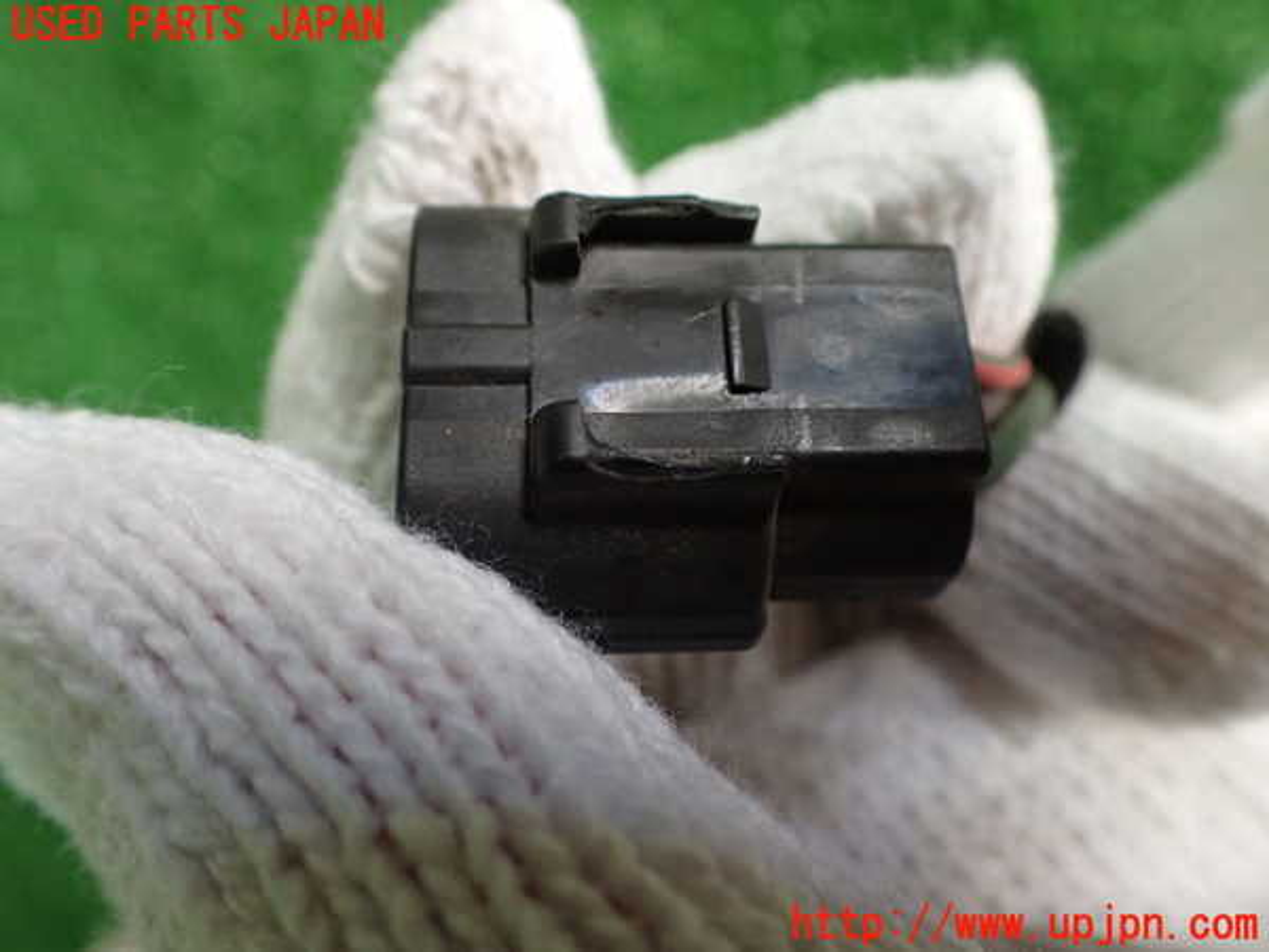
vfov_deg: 46.8
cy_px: 476
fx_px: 1100
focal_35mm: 30
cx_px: 634
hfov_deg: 60.0
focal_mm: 5.4
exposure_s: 1/100
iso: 800
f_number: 2.3
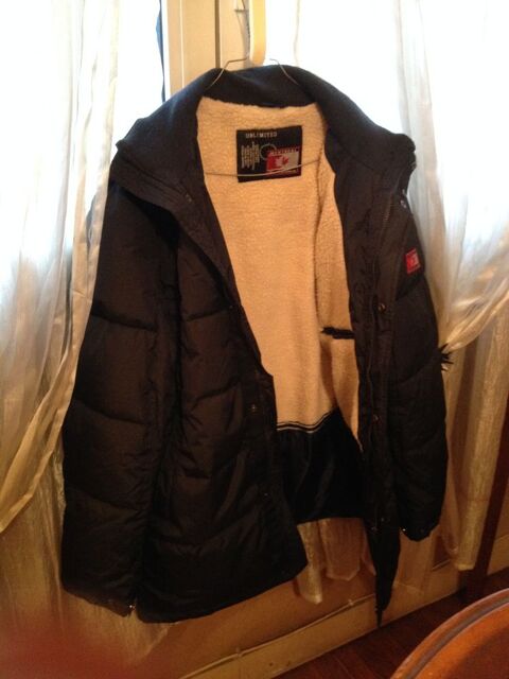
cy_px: 340
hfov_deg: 40.7
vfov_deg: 52.6
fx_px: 686
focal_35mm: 35
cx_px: 254
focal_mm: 4.28
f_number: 2.4
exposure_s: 1/15
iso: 400
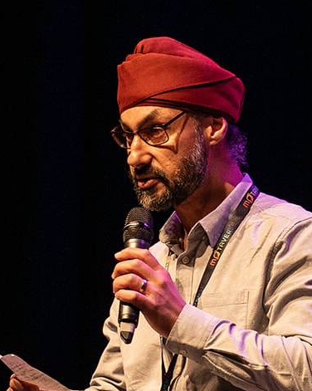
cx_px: 189
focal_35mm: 712
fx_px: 8229
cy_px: 384
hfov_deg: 2.2
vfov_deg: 2.7
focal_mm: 223
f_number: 5.6
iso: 3200
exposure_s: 1/125
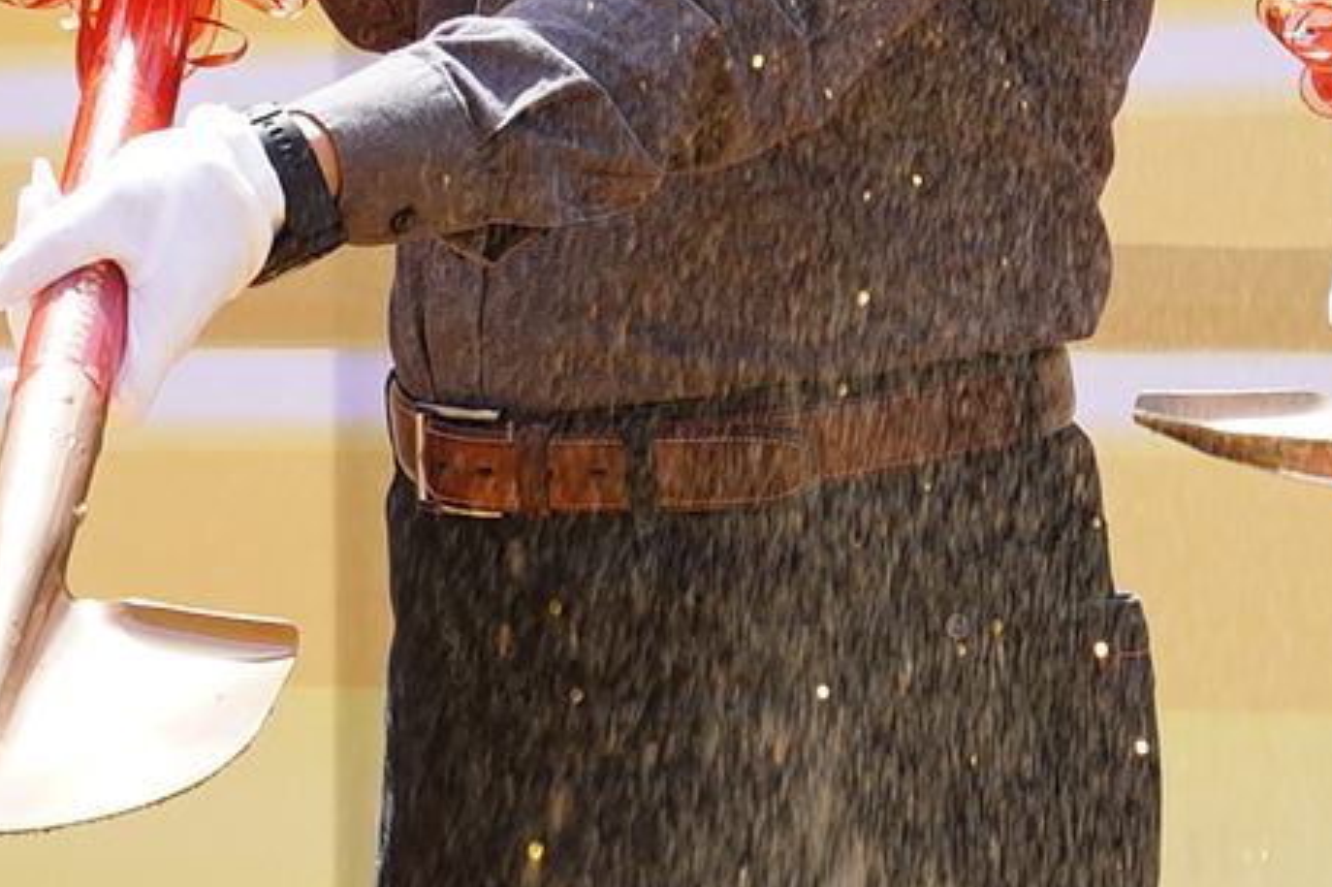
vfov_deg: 2.5
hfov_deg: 3.8
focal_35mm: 545
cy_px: -1271
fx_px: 20157
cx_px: -625
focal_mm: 83
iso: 125
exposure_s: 1/250
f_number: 5
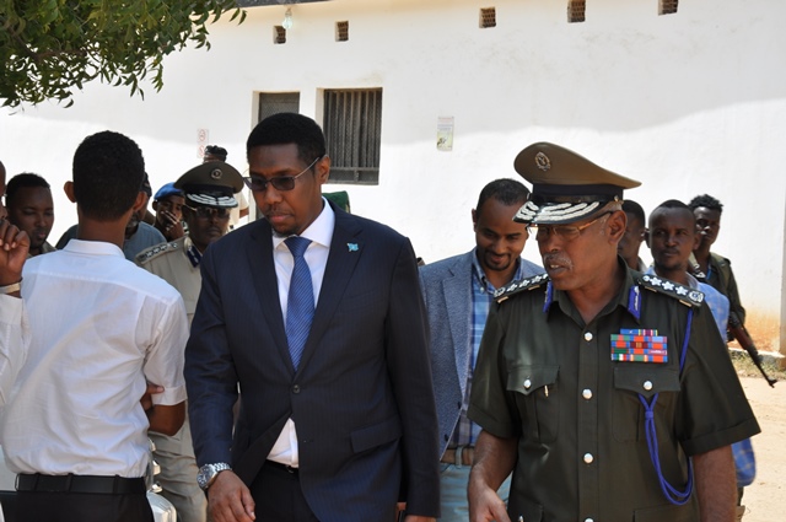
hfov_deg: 26.0
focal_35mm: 78
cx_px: 393
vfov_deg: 17.4
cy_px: 261
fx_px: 1701
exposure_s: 1/125
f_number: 11
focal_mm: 52
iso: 200
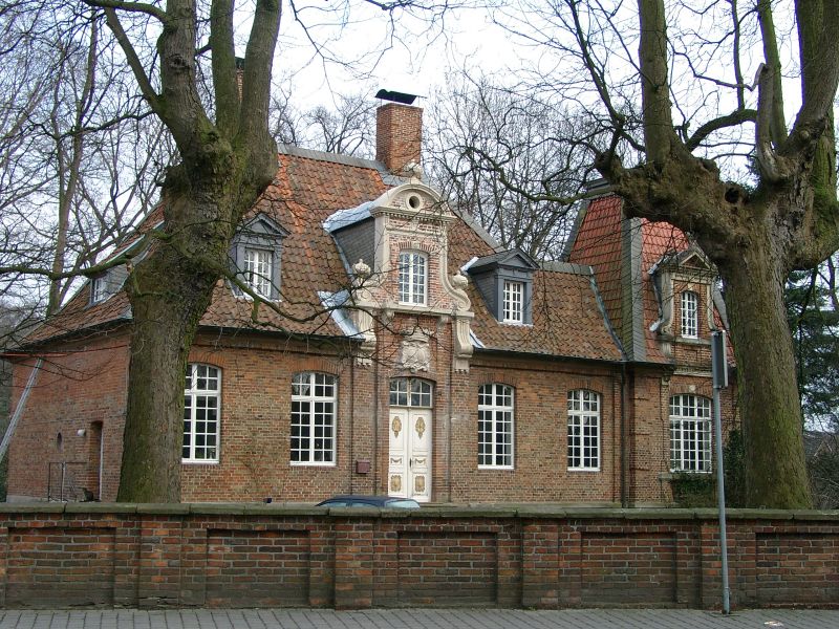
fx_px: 1212
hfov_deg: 38.2
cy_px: 314
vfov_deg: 29.1
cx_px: 420
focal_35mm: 50
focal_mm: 10.4
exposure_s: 1/160
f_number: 4
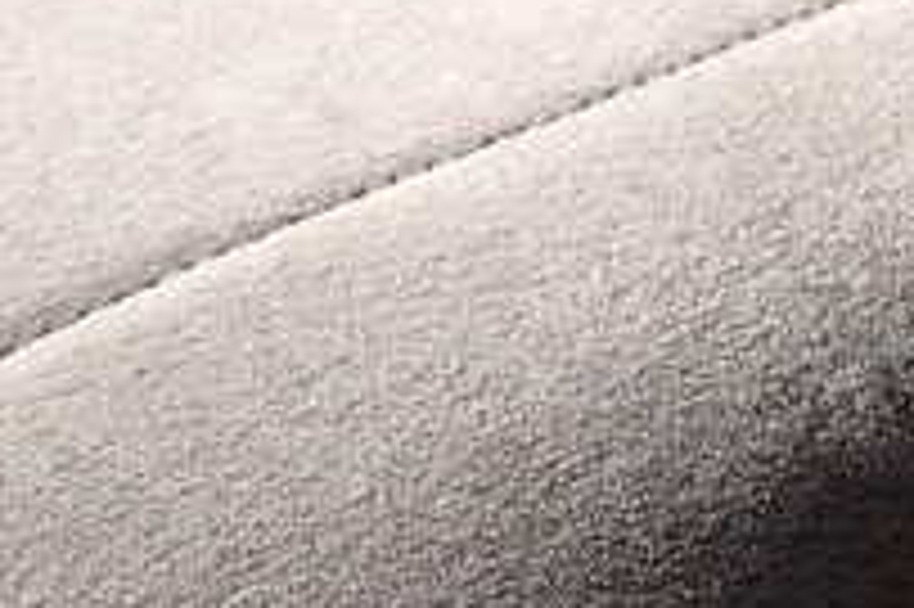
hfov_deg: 26.3
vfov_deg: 16.8
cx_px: 558
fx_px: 1953
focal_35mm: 77
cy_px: 770
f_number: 2.8
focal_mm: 4.5
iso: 100
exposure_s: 1/640
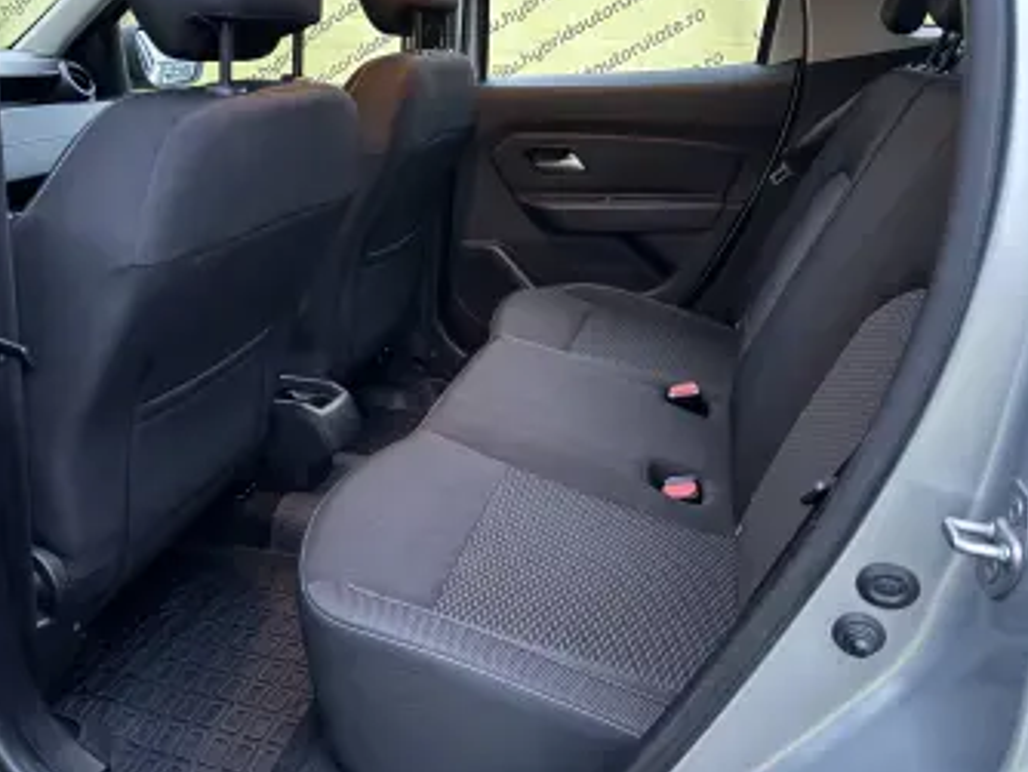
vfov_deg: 49.8
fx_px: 832
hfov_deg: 63.4
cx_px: 492
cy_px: 391
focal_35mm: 28
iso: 640
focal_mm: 5.96
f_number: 1.6
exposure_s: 1/17
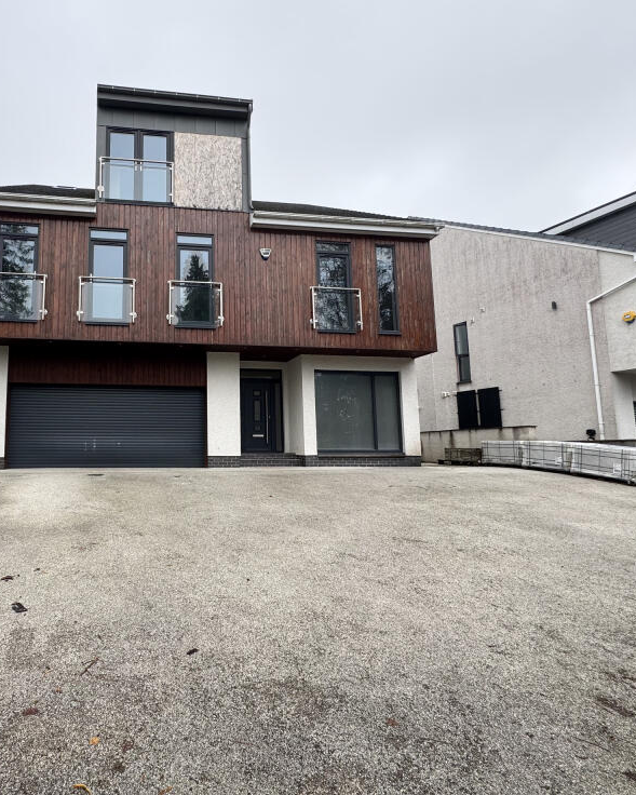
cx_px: 175
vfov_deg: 83.3
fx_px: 447
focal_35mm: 19
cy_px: 398
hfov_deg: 67.3
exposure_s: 1/126
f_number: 2.2
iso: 40
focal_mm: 2.22
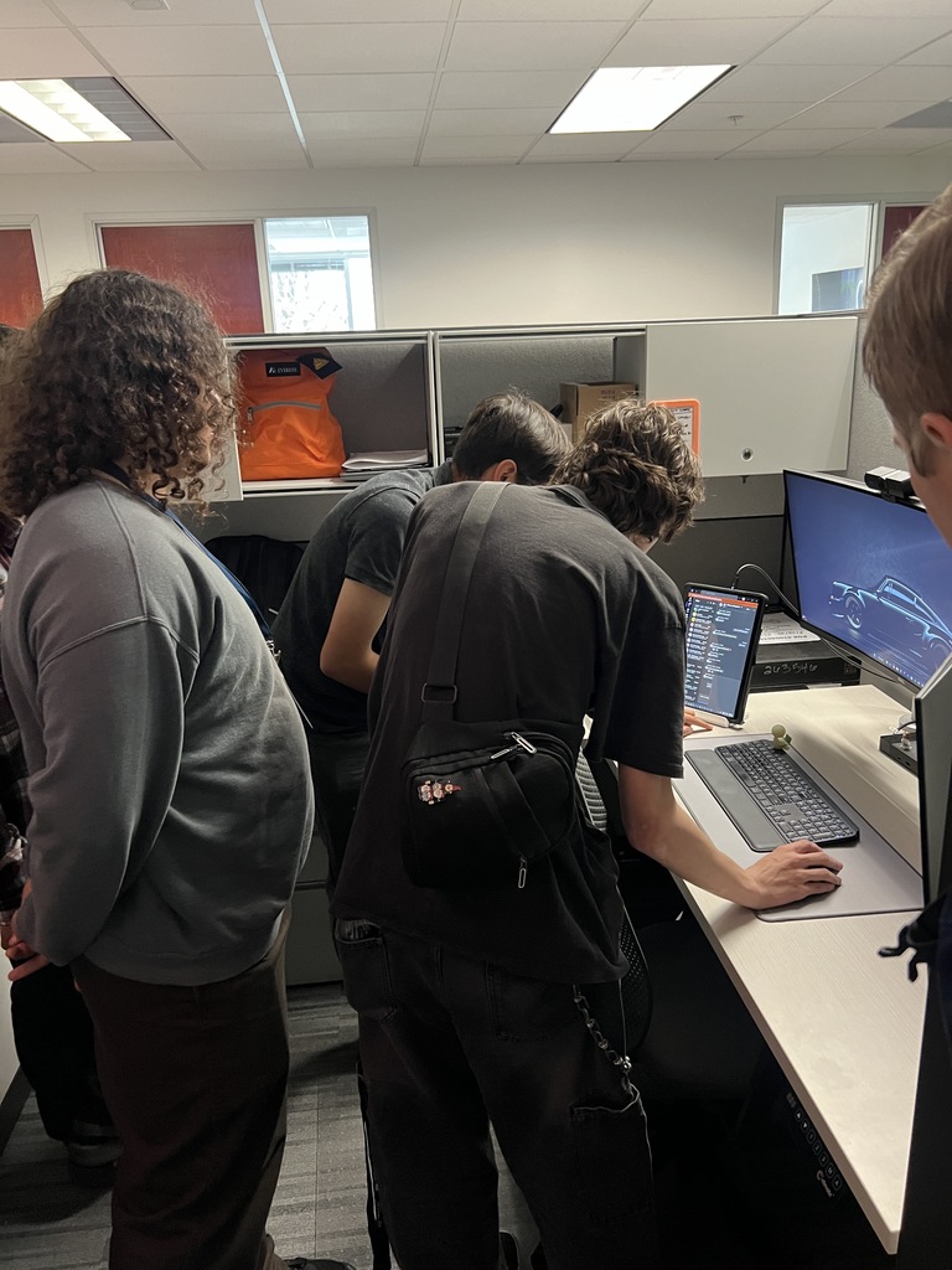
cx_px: 476
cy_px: 635
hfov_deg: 53.1
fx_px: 953
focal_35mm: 26
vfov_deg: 67.3
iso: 500
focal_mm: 5.7
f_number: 1.5
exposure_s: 1/40
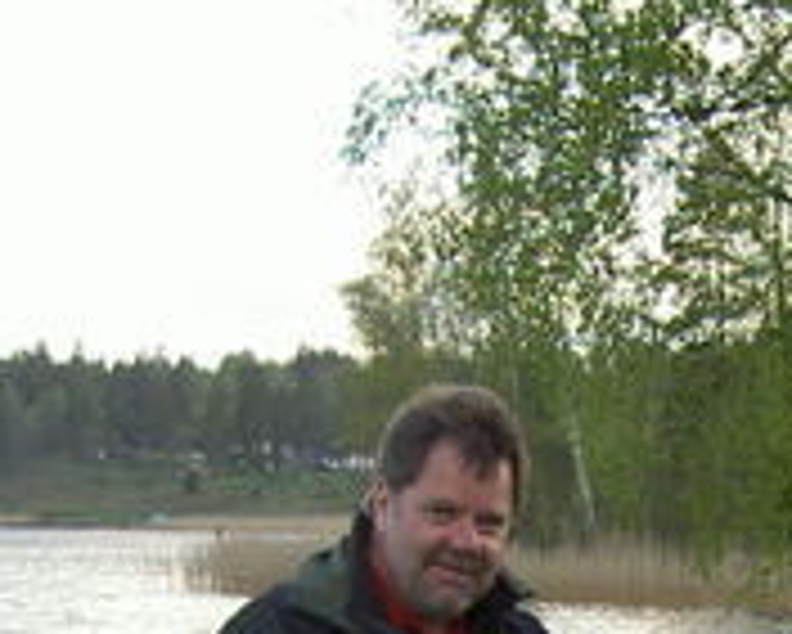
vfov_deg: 11.5
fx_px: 3096
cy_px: 776
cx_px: 954
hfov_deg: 14.1
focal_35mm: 132
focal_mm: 5.6
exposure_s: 1/250
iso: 50
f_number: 2.8
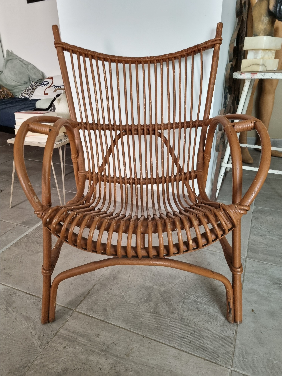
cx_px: 141
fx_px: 282
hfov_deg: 53.1
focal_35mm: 26
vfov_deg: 67.3
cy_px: 188
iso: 640
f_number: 1.8
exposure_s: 1/33
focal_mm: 5.4
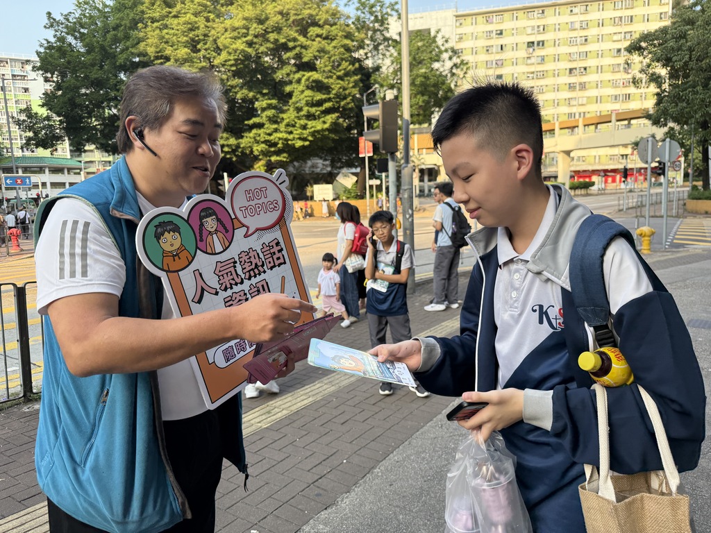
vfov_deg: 56.8
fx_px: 493
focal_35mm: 24
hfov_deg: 71.6
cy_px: 266
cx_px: 356
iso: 100
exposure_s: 1/607
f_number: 1.78
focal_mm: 6.76
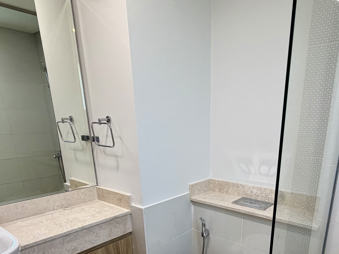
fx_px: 255
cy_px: 208
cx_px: 211
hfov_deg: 66.3
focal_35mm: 26
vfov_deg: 49.6
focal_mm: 2.22
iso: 125
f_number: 2.2
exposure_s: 1/100
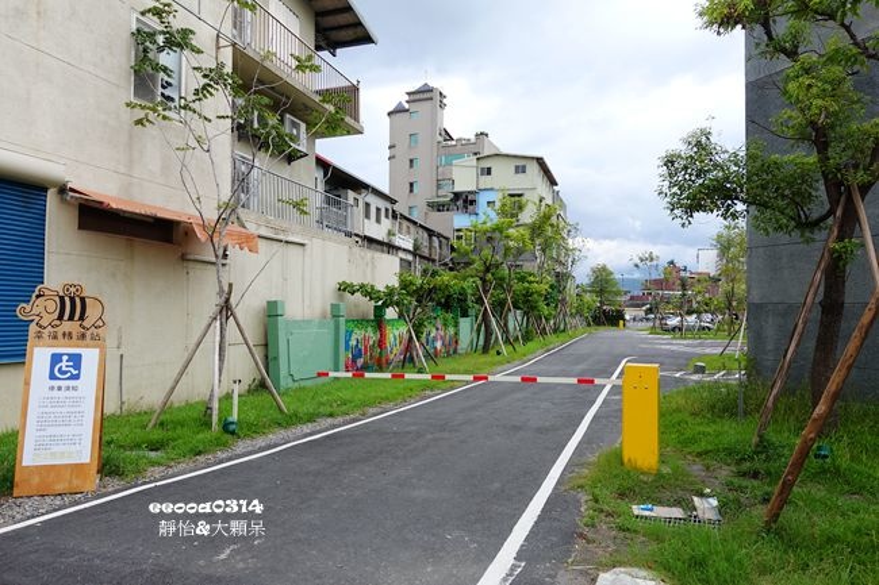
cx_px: 440
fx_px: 586
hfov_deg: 73.8
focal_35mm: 24
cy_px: 292
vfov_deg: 53.1
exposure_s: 1/250
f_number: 4
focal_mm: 8.8
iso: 125
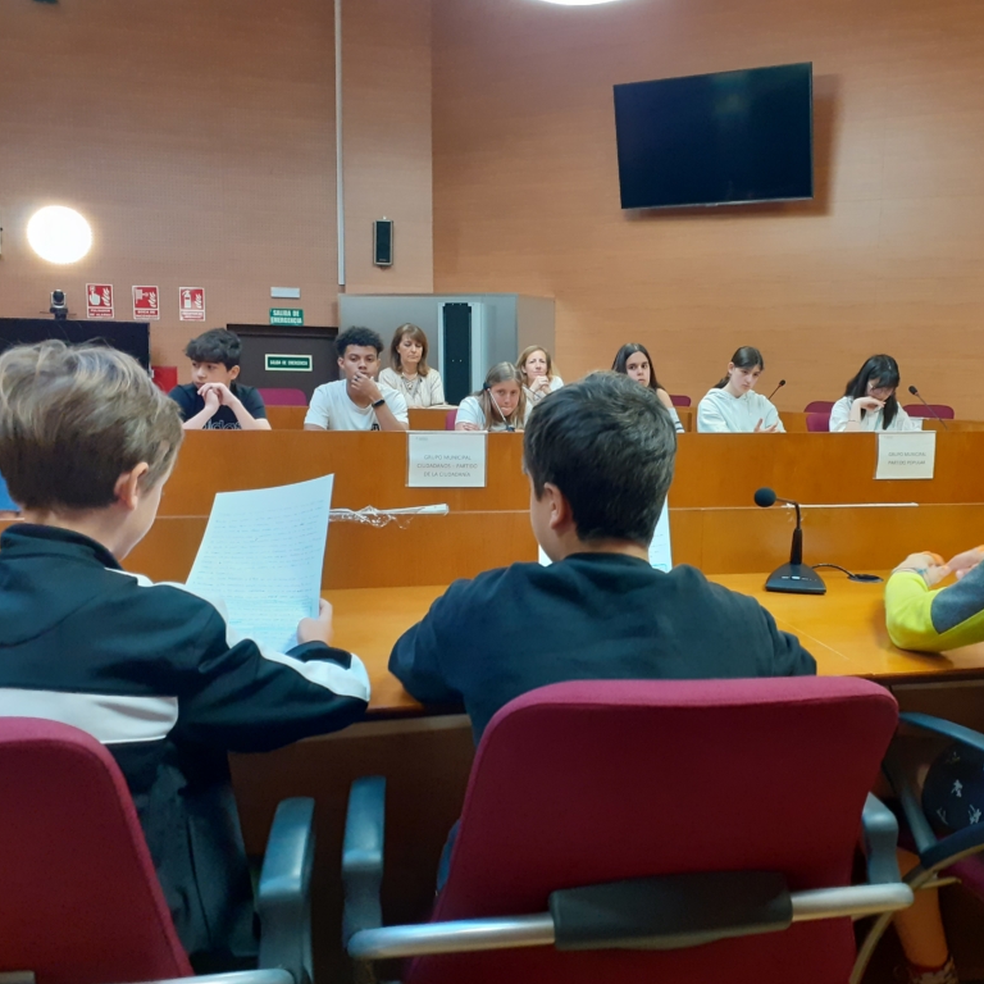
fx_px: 1029
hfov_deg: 50.5
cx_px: 623
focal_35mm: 32
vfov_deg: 51.1
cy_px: 490
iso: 250
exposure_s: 1/50
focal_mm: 3.6
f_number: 1.9
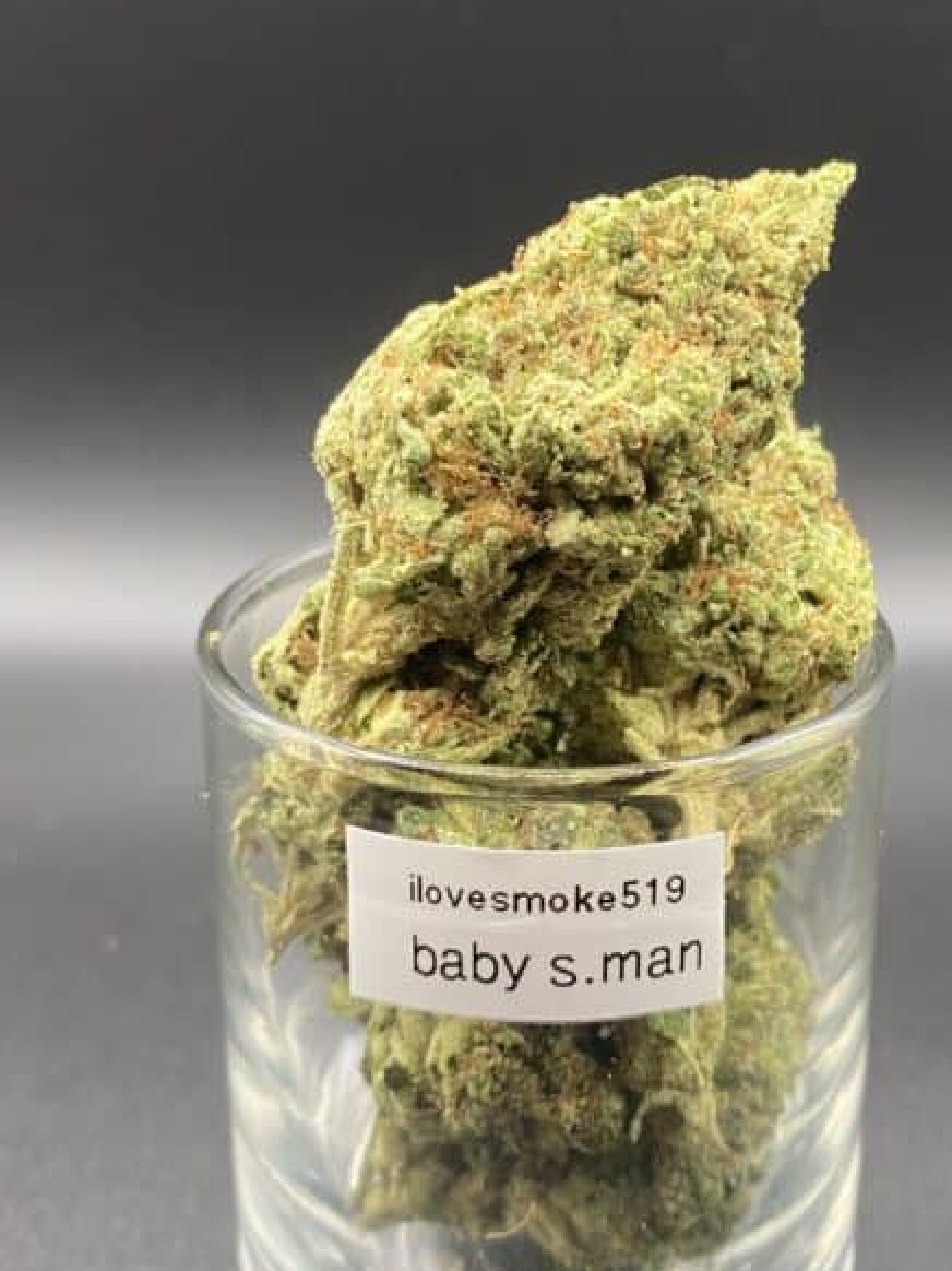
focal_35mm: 44
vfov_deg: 42.9
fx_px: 1615
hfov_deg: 32.7
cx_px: 576
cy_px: 603
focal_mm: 4.25
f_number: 1.8
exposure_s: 1/60
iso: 125
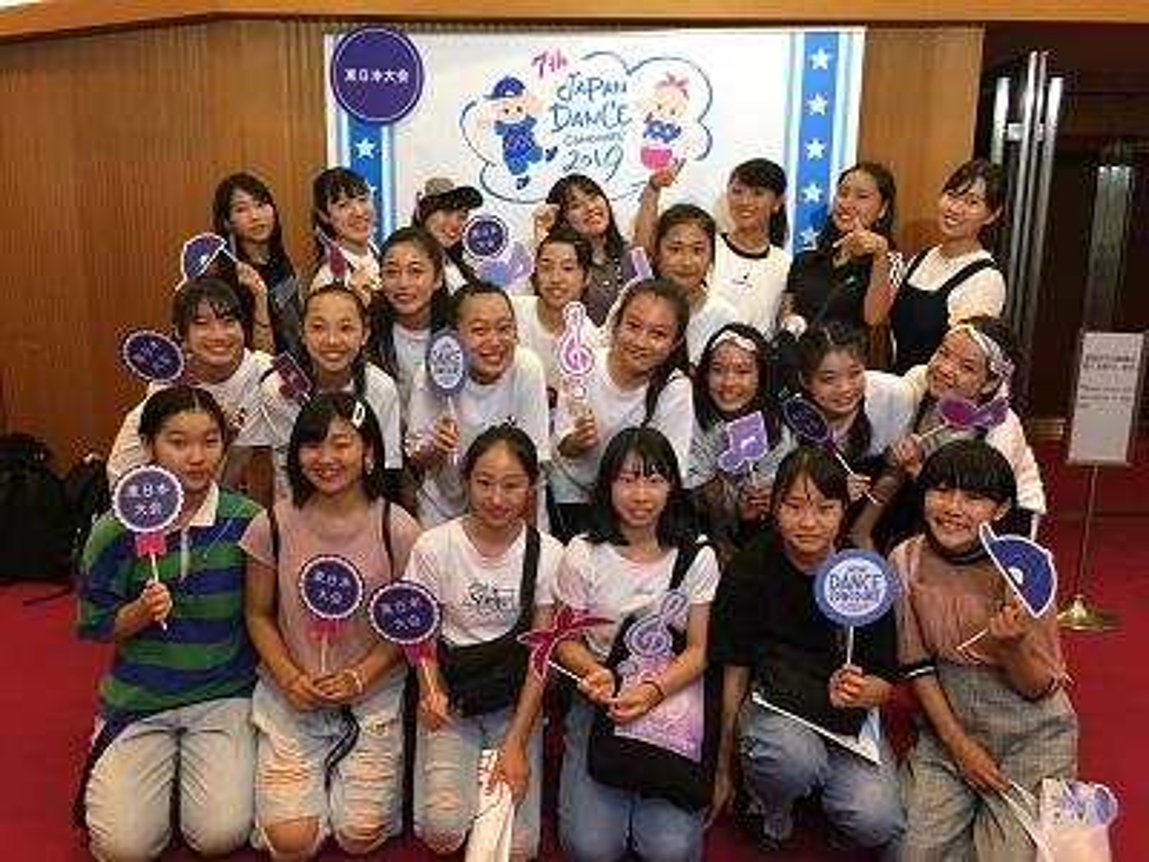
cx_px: 574
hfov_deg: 61.7
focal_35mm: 29
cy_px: 431
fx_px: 963
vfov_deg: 48.2
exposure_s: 1/30
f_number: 2.2
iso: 100
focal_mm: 4.15
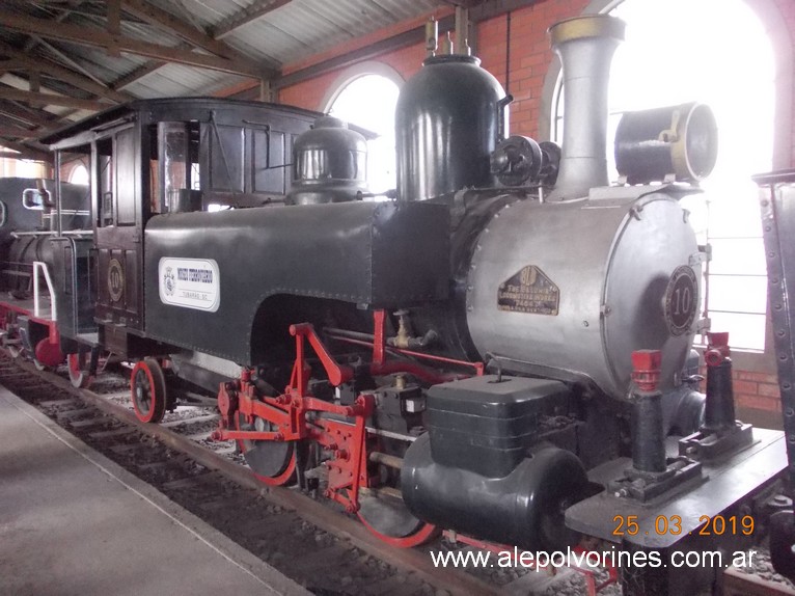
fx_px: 643
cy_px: 298
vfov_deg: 49.7
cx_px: 398
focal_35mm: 28
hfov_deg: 63.5
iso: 800
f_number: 2.7
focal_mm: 4
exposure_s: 1/80
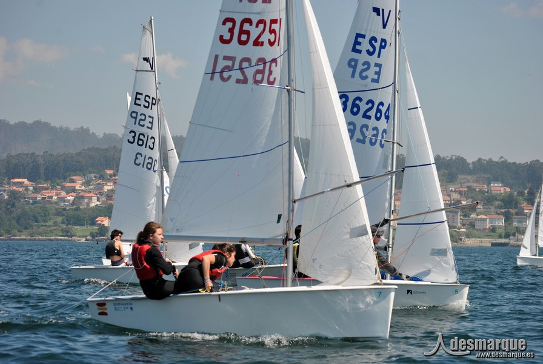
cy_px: 182
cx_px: 272
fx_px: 1858
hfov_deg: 16.6
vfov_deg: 11.2
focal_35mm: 123
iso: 100
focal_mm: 82
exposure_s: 1/500
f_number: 5.6
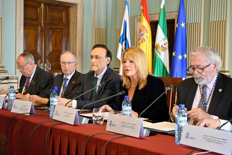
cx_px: 116
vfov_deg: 24.4
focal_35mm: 56
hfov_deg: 35.9
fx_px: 358
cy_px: 78
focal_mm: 37
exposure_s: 1/160
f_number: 5.3
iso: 5000
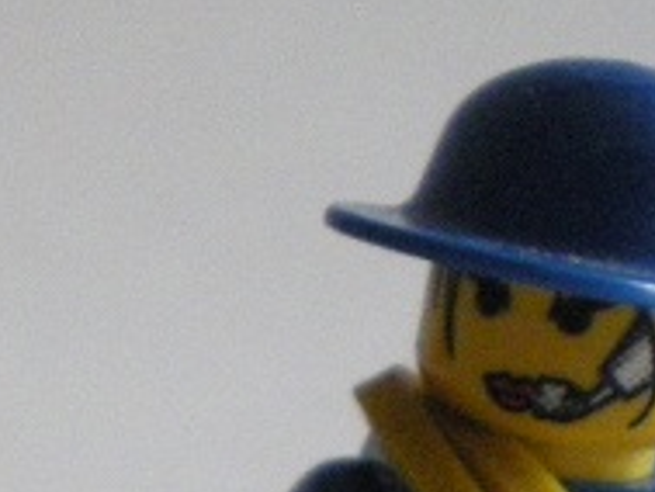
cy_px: 672
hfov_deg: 11.0
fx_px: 3370
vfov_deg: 8.2
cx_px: -42
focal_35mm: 178
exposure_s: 1/50
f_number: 3.5
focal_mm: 7.4
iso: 640
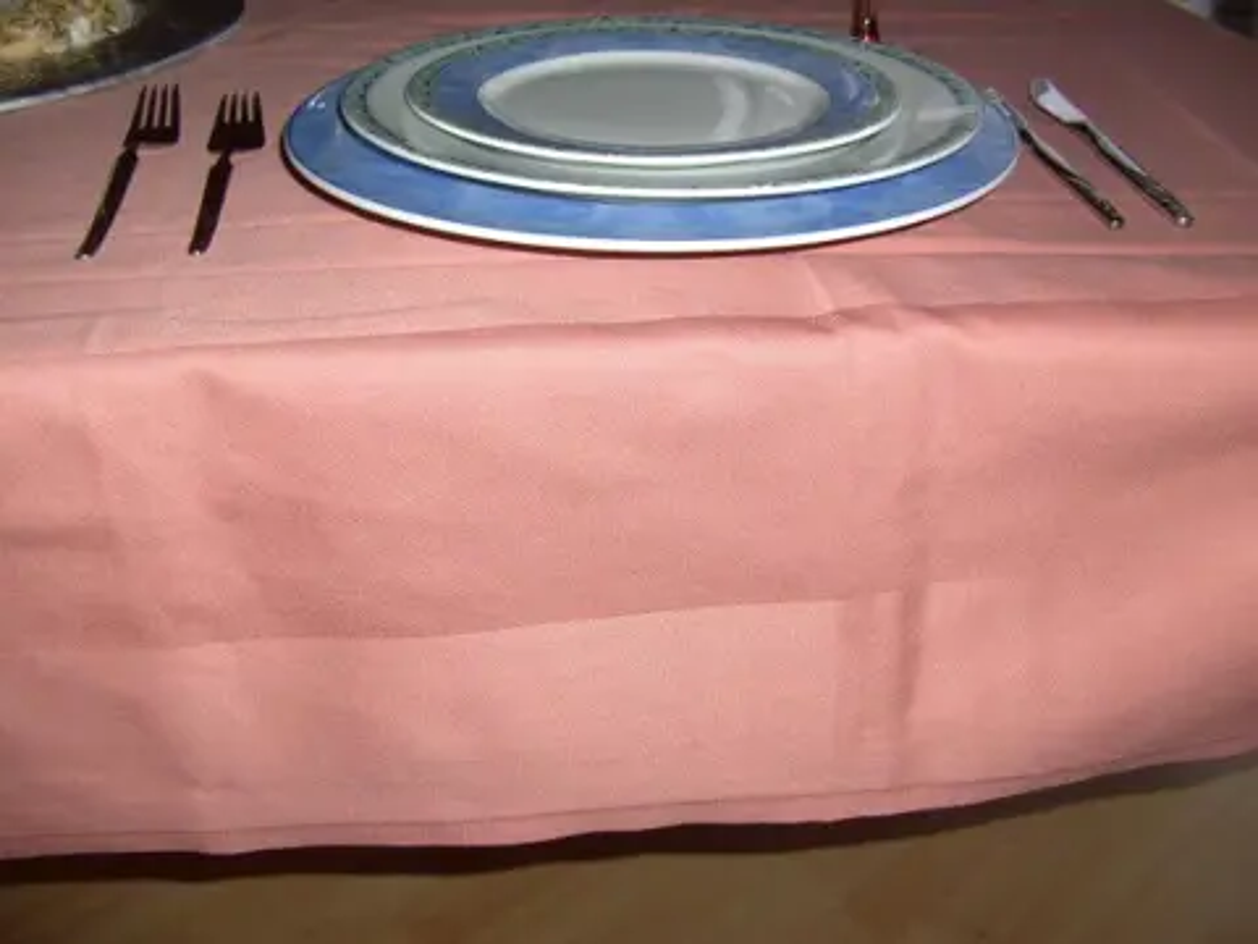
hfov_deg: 50.1
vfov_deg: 38.7
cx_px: 629
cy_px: 472
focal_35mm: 37
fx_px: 1345
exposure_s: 1/50
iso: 64
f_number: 2.8
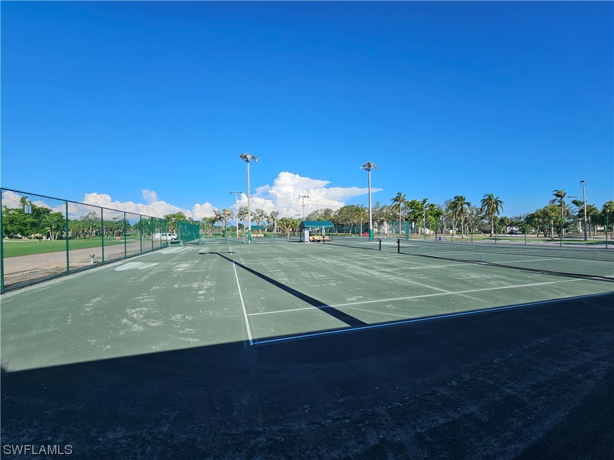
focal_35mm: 13
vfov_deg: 89.9
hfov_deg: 106.2
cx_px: 307
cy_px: 230
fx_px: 231
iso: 50
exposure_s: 1/2476
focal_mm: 2.2
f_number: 2.2
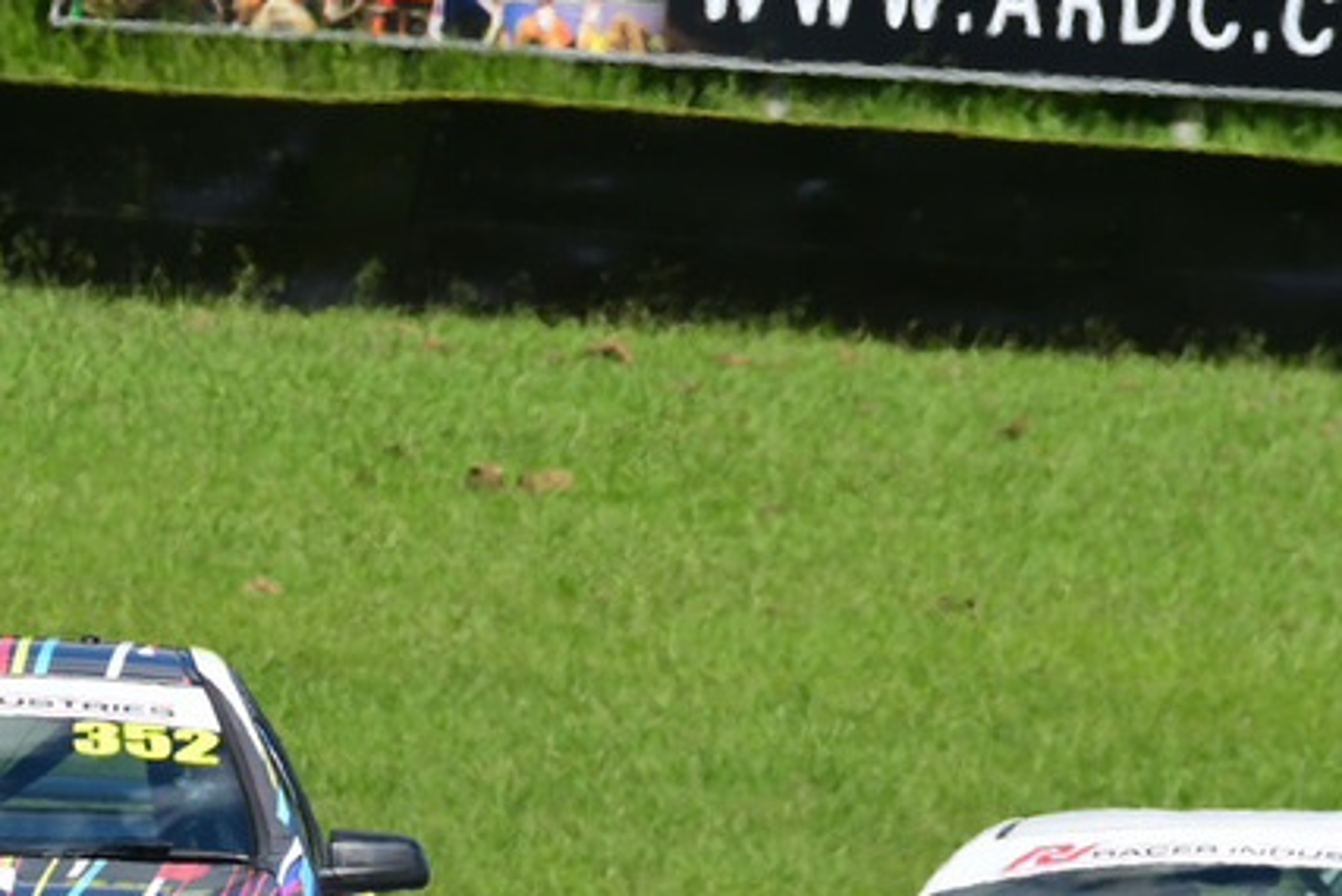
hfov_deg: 1.9
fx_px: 39787
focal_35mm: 1067
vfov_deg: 1.3
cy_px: 739
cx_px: 148
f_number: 11
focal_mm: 380
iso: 400
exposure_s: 1/640
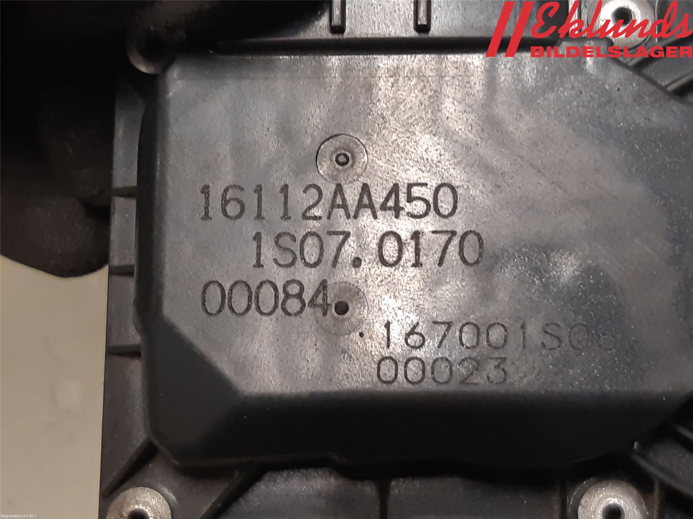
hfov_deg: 67.3
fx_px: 521
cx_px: 346
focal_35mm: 26
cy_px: 260
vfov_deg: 53.1
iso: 125
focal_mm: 3.93
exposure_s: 1/50
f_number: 1.7
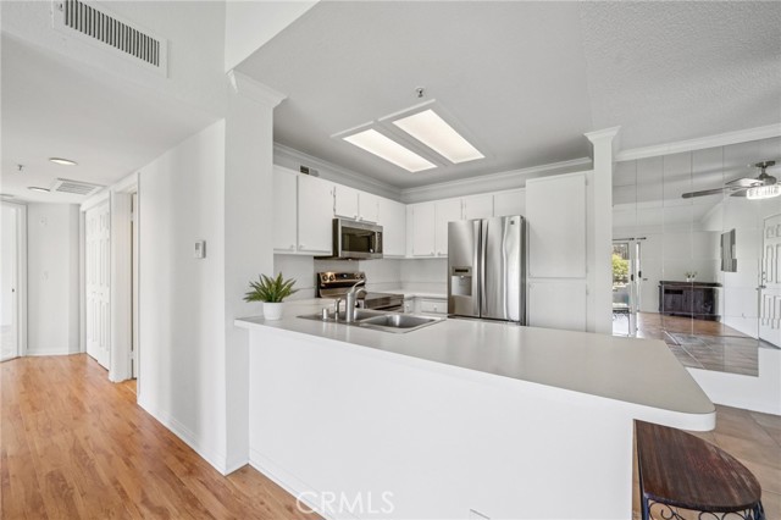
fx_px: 282
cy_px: 260
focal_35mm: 13
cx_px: 390
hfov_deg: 108.4
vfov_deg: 85.4
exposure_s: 1/20
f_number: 8
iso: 400
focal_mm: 13
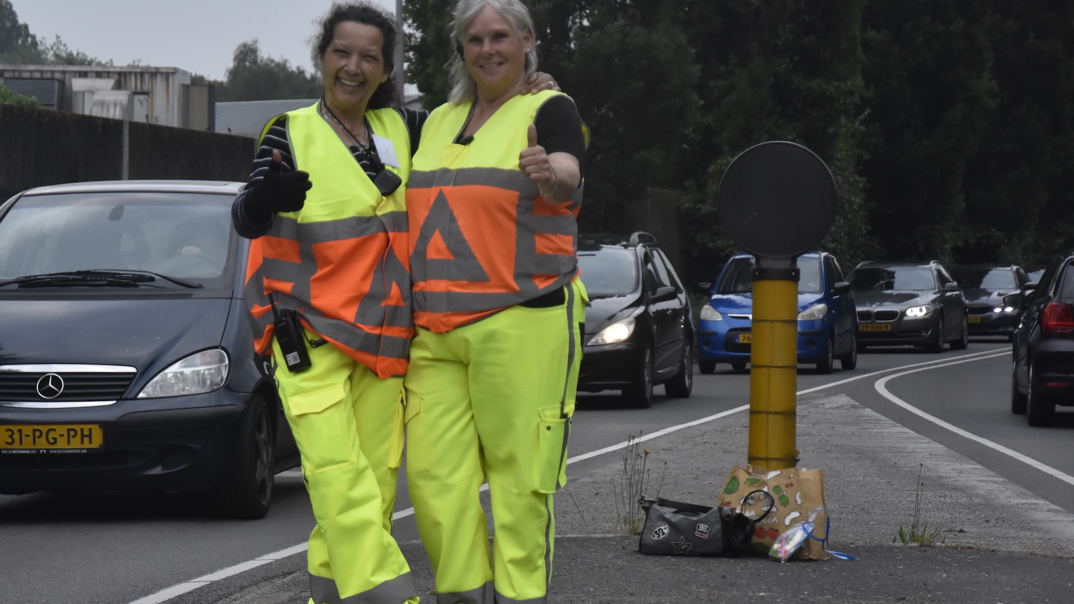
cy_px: 329
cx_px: 451
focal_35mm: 125
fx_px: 3560
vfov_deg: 9.7
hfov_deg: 17.1
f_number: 5.6
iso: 1600
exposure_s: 1/1000
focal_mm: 68
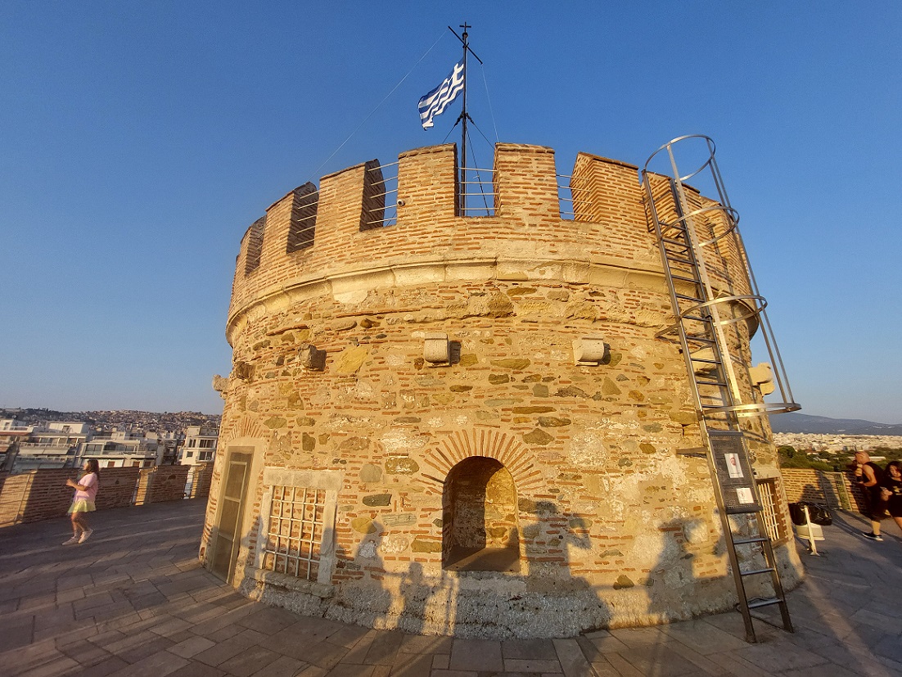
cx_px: 451
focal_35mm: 13
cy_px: 338
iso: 50
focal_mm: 1.74
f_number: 2.2
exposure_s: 1/867
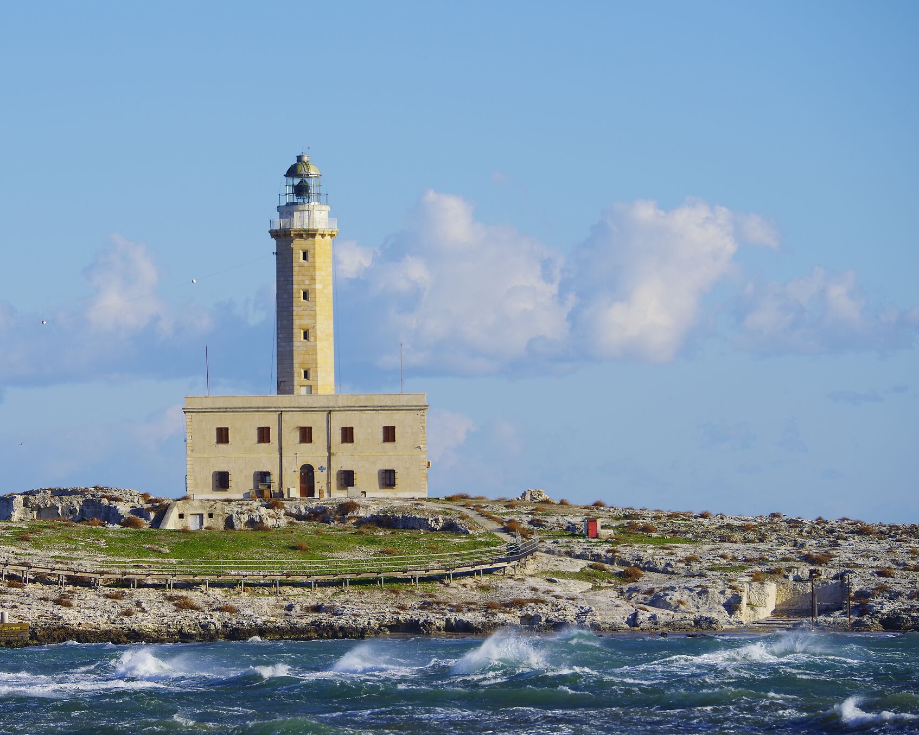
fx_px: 7234
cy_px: 378
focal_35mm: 266
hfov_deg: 7.3
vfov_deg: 5.8
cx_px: 311
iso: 100
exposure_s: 1/800
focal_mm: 200
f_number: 5.6
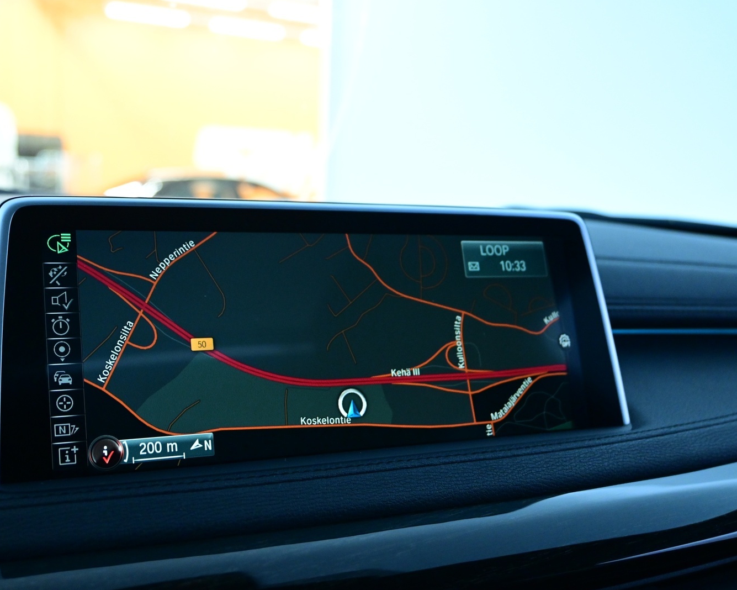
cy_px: 294
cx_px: 327
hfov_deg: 43.9
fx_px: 913
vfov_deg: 35.8
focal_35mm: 42
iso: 2200
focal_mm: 24.5
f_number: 4.2
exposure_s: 1/40
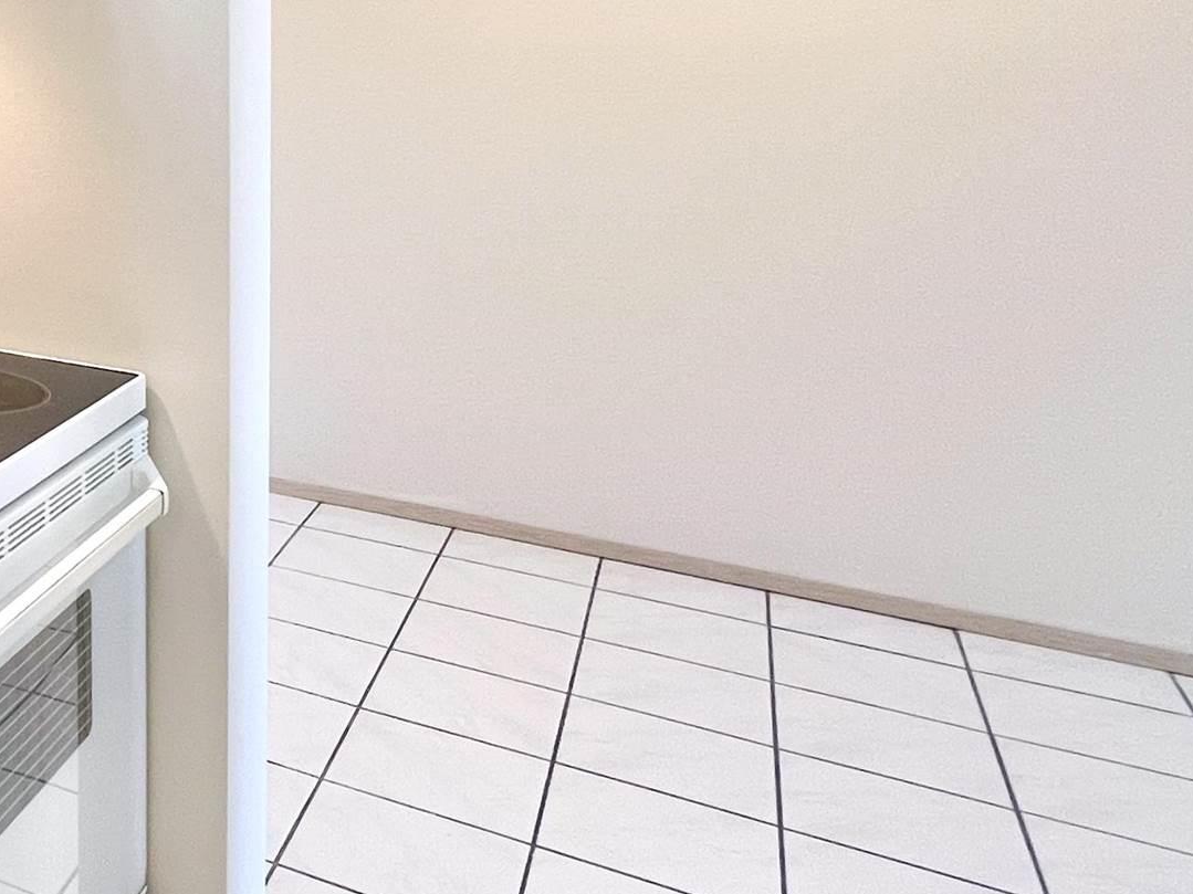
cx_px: -375
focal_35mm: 37
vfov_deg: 35.3
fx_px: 1275
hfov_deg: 34.5
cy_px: 17
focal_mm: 1.57
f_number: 1.8
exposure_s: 1/60
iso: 125
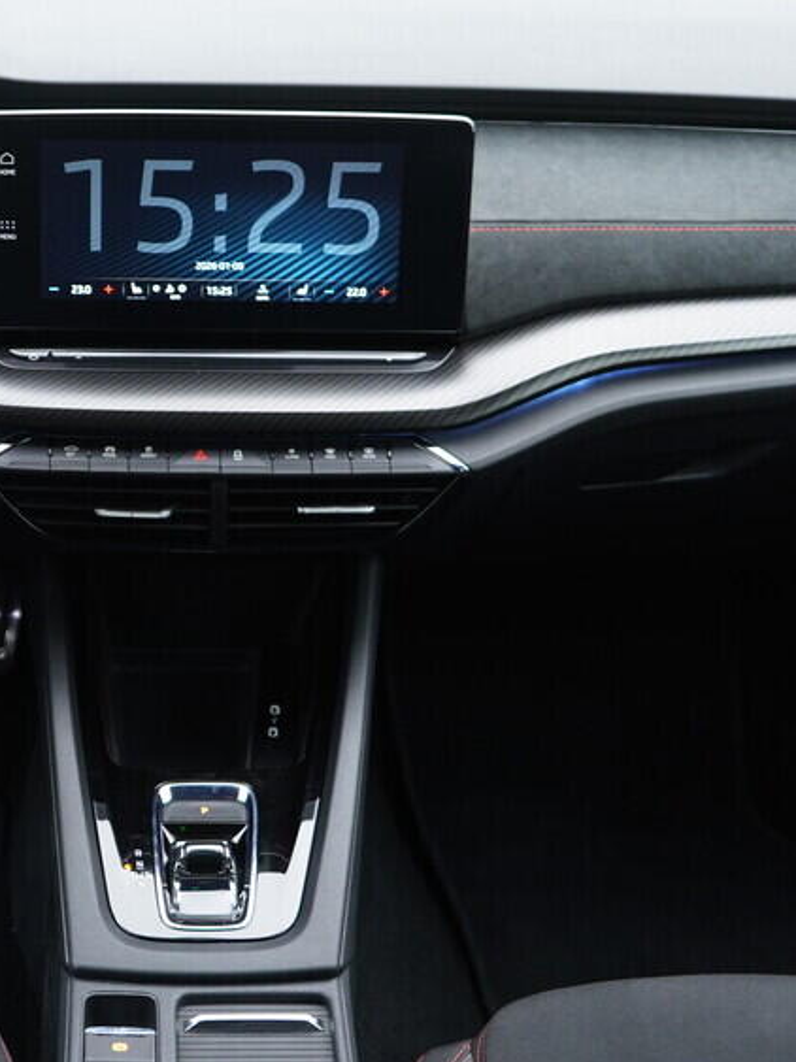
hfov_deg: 22.9
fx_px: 1932
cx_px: 140
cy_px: 459
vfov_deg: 30.7
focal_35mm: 63
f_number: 2.8
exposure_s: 1/40
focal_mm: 24
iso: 400
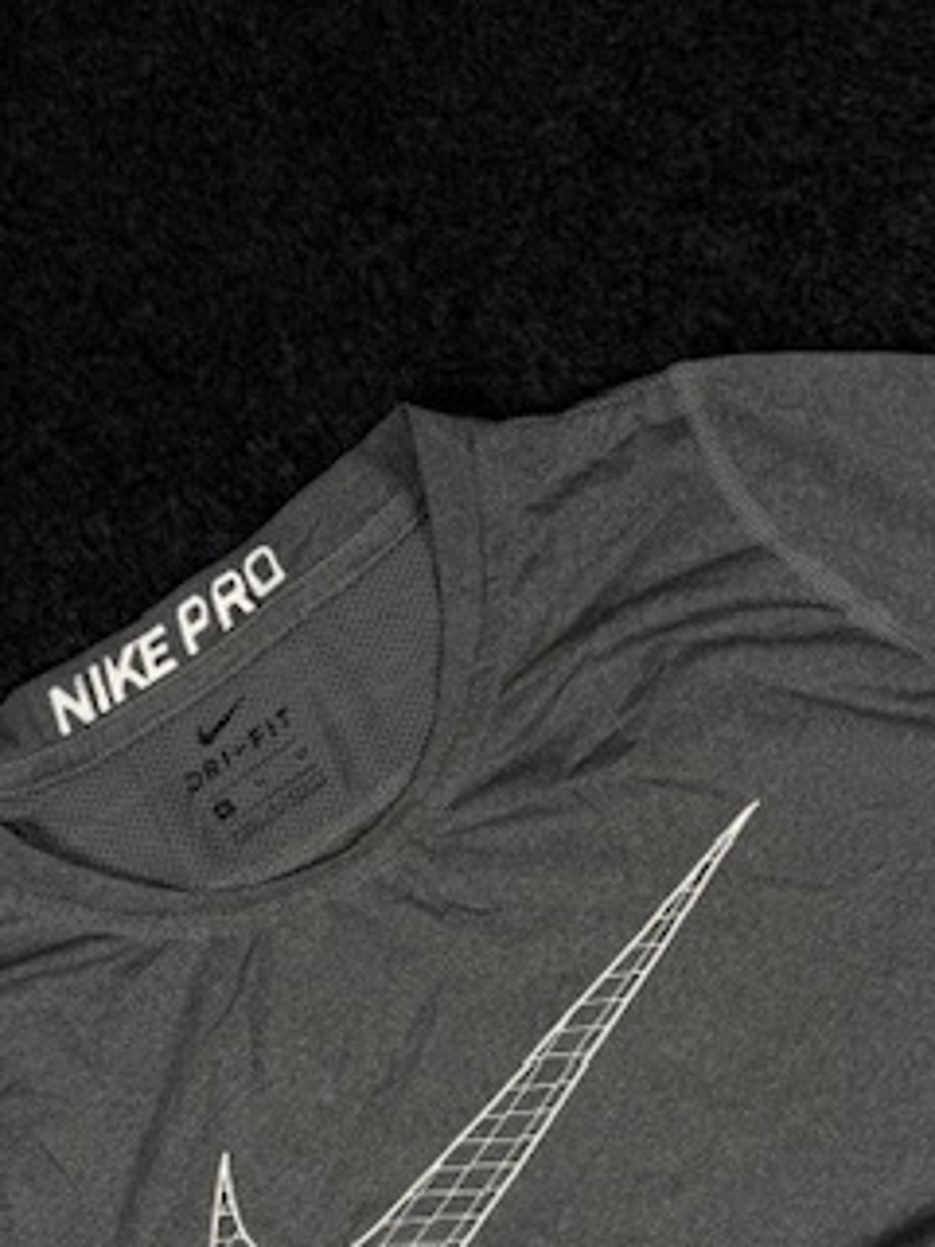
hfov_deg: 30.3
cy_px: 986
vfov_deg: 38.3
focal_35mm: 48
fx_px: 1729
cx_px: 460
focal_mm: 6.76
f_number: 1.78
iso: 50
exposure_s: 1/121
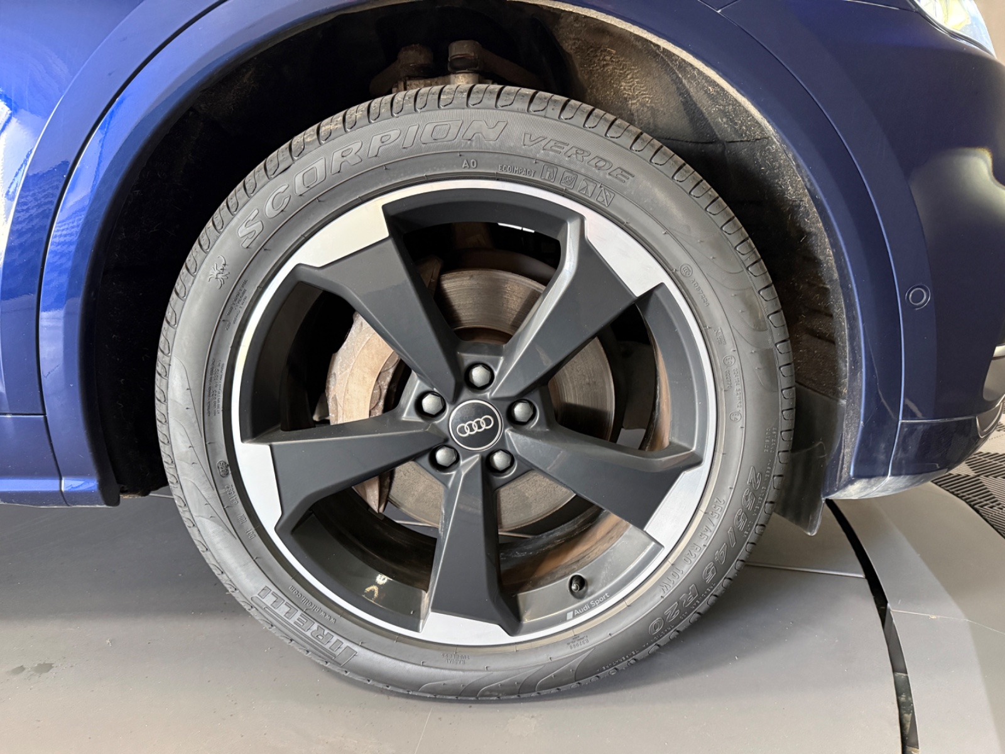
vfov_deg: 56.8
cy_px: 377
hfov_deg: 71.6
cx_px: 502
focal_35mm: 24
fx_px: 697
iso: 800
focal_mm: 6.76
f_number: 1.78
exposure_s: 1/50
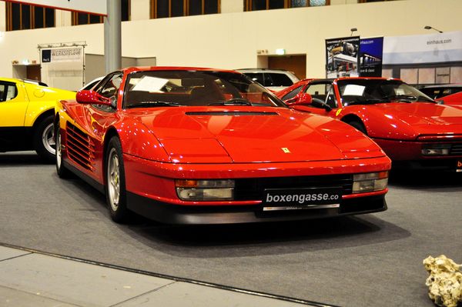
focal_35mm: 51
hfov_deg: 38.9
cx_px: 231
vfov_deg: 26.4
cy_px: 154
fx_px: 654
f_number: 3.8
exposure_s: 1/60
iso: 3200
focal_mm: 34
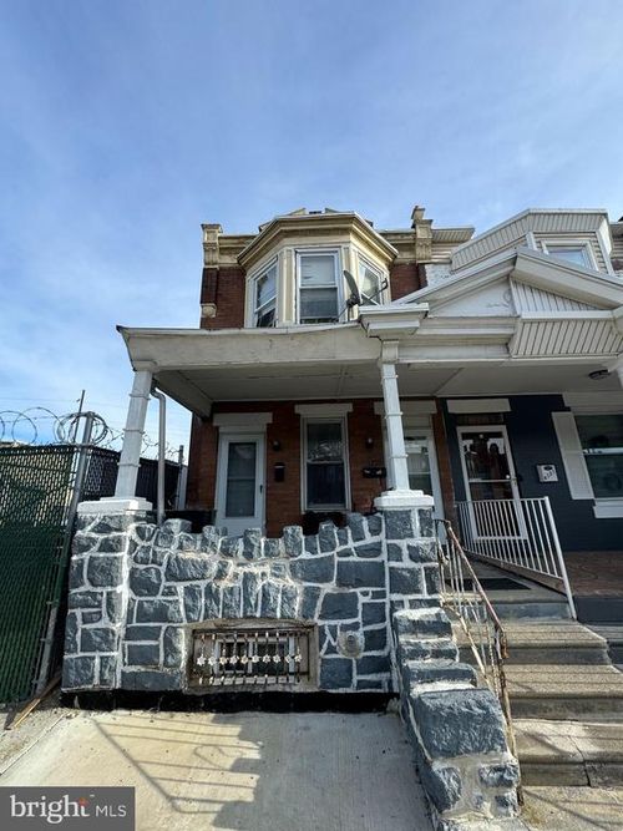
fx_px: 336
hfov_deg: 85.7
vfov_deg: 102.1
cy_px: 416
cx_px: 312
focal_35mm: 14
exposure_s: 1/664
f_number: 2.2
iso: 40
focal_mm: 2.22
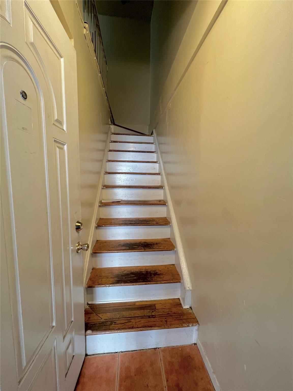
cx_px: 146
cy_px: 196
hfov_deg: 89.9
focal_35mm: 13
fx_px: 147
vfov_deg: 106.2
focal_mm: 1.57
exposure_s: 1/120
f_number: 1.8
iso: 200
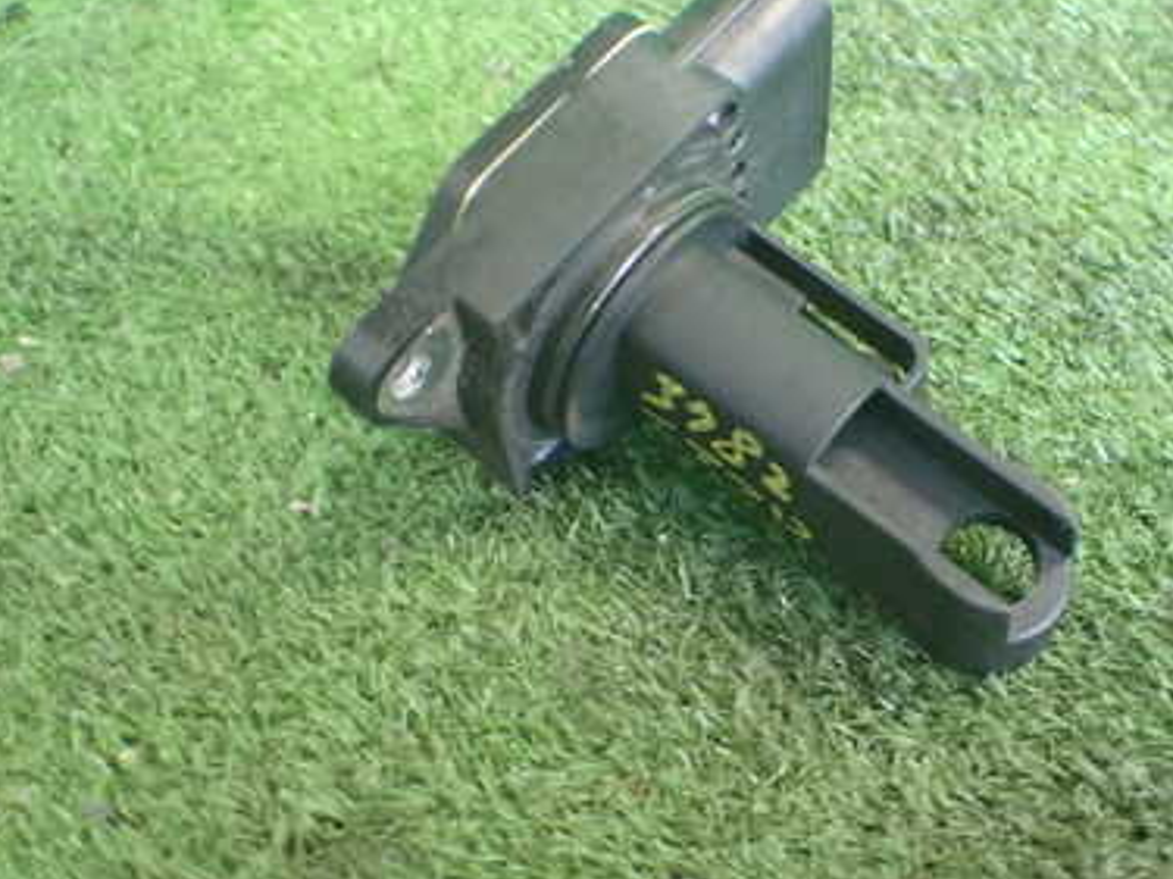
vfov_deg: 30.2
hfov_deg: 39.3
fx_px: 1626
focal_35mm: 48
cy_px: 341
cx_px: 769
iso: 800
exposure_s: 1/40
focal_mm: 5.4
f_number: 2.3
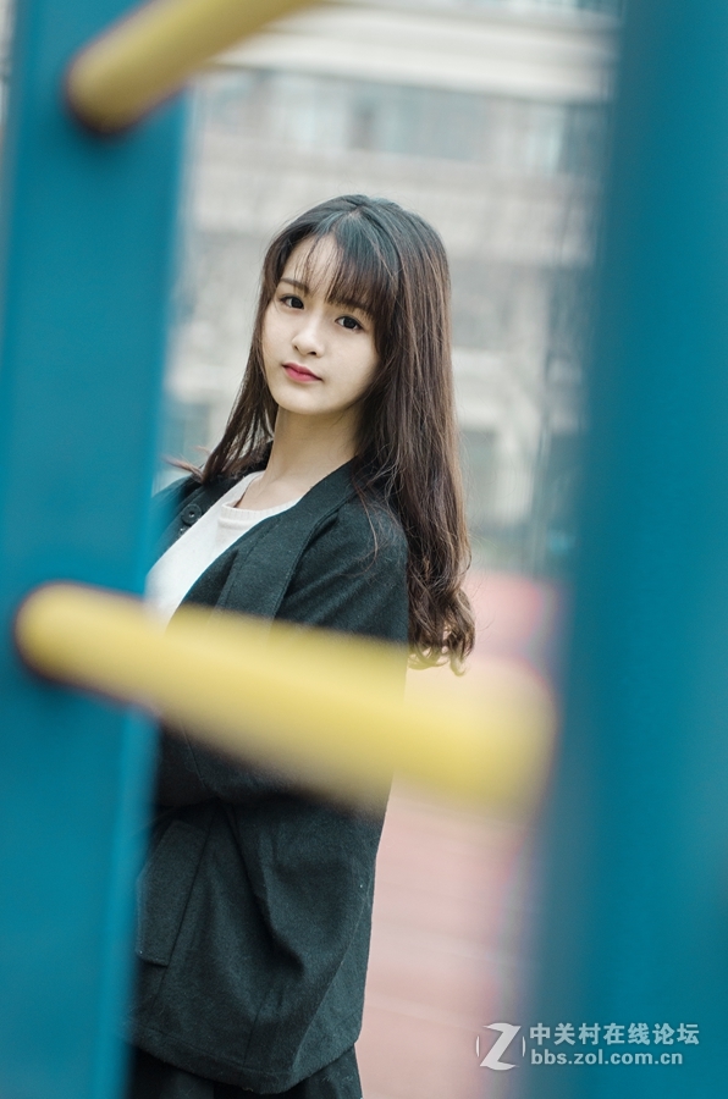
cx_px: 364
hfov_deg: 11.4
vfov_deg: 17.1
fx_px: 3657
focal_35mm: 120
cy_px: 550
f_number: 3.5
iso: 250
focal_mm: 80
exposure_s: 1/250
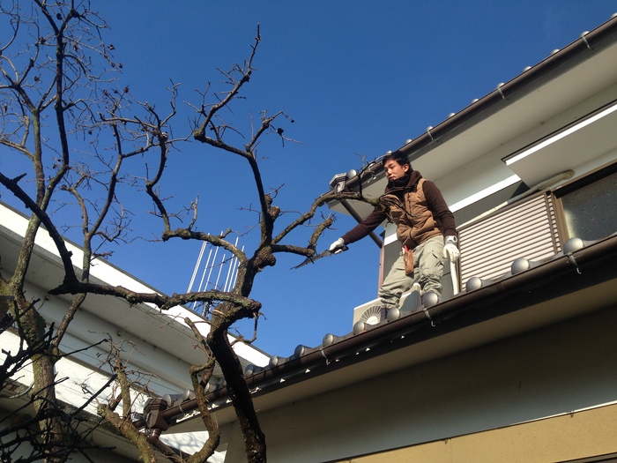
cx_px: 308
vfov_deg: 42.9
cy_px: 232
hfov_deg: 55.4
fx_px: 588
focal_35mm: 33
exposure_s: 1/1106
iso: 50
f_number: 2.4
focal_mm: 4.12
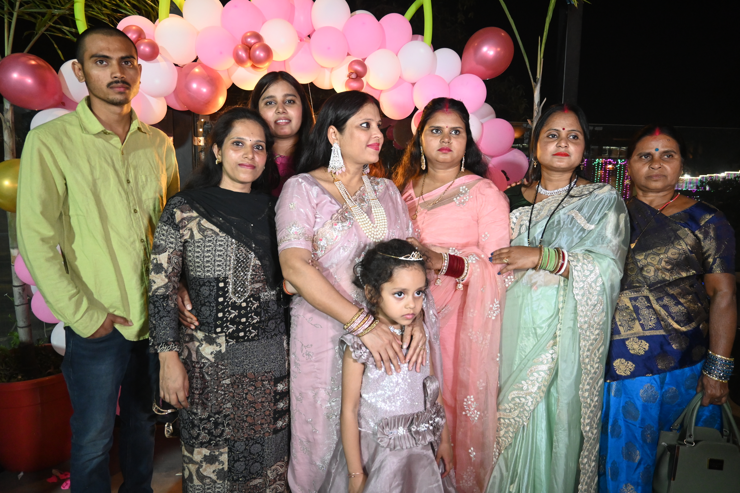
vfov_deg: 53.1
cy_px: 246
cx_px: 370
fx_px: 493
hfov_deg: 73.7
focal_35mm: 24
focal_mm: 16
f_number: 3.5
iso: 2200
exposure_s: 1/125
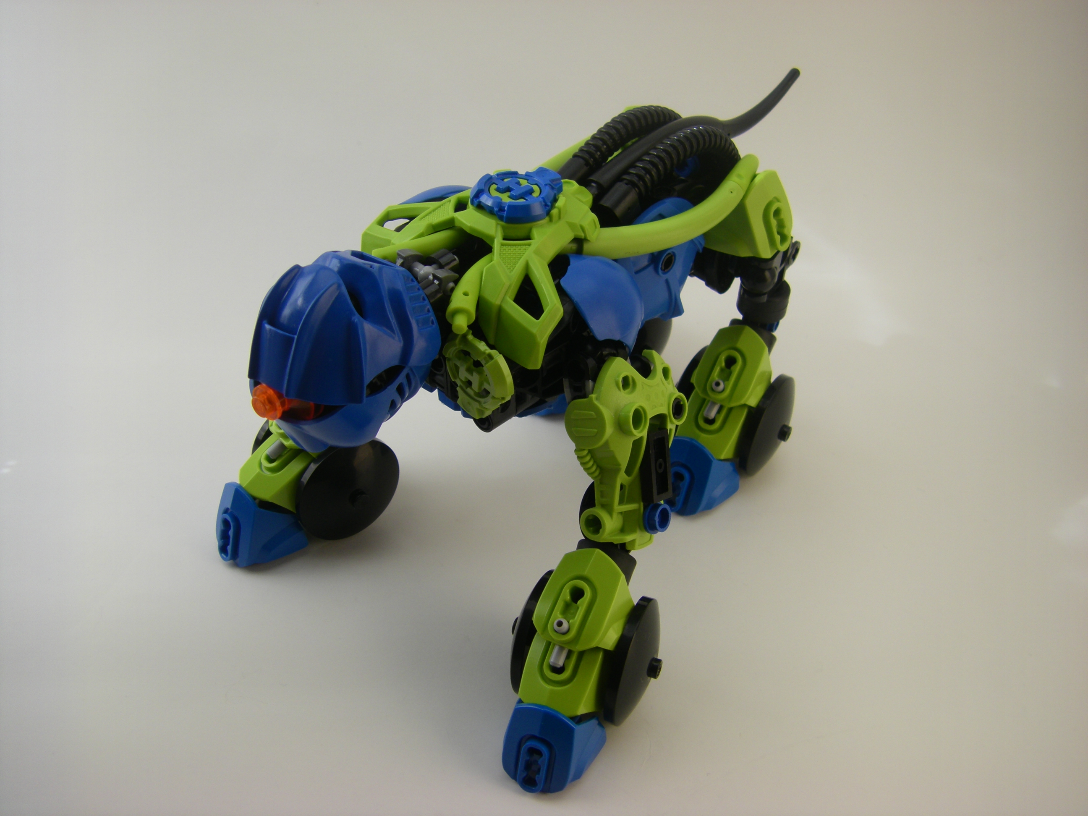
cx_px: 544
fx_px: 1194
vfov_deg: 37.7
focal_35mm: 38
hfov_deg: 49.0
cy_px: 408
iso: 64
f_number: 3.5
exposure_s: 1/200
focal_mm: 6.3
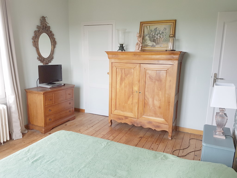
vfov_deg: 53.1
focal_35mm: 26
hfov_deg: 67.3
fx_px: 178
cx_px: 118
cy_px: 89
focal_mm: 4.2
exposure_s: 1/50
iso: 50
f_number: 1.7
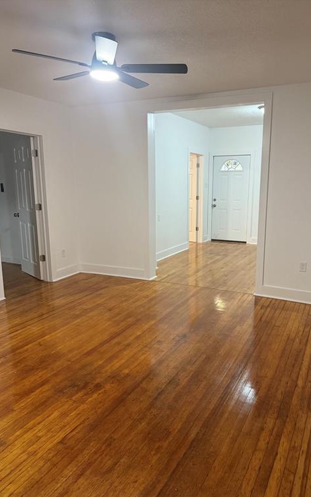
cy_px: 253
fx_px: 352
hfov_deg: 47.4
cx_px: 184
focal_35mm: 26
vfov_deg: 70.4
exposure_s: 1/60
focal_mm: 6.76
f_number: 1.78
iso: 400
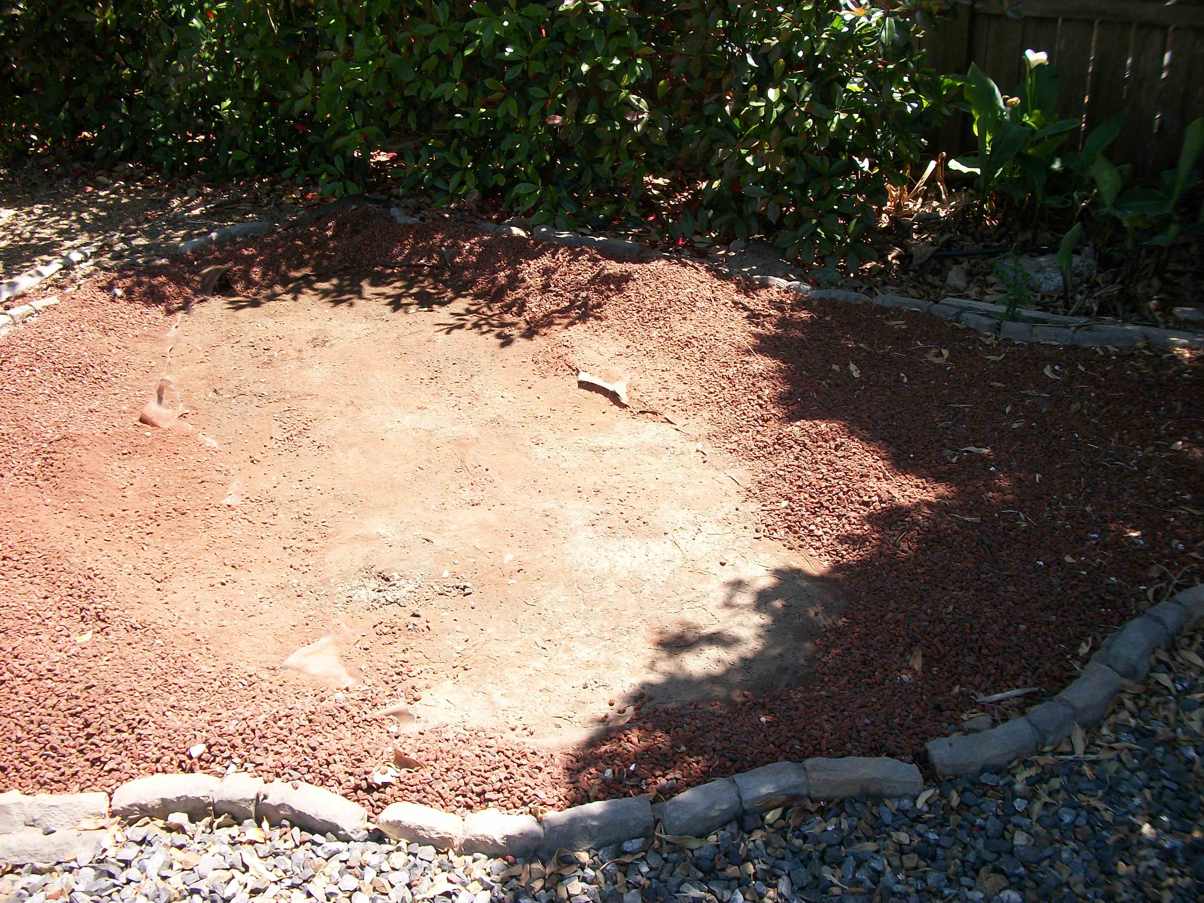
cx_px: 602
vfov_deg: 44.2
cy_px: 452
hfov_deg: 56.8
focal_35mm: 32
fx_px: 1113
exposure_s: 1/50
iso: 80
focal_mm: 5.7
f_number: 8.8
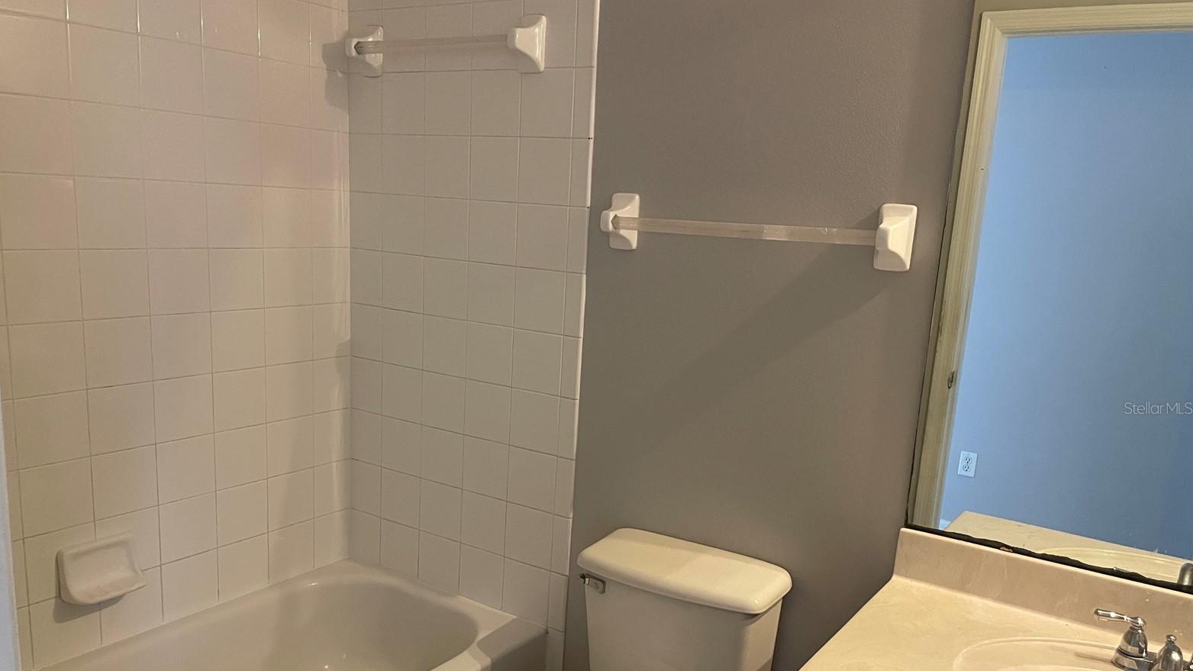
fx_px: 917
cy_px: 408
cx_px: 585
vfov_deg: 40.0
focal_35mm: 29
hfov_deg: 66.1
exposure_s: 1/60
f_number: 1.6
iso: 400
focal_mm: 4.2
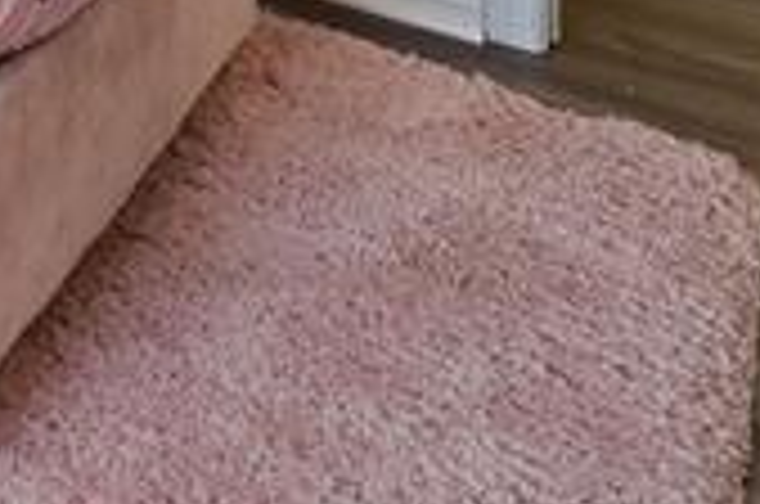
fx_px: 1791
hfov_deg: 15.5
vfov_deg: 11.0
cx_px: -980
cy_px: -972
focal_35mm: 85
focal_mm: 14
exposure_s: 1/6
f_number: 8
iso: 400
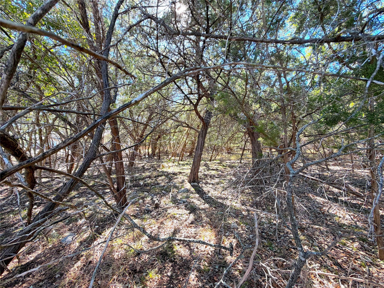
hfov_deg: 102.1
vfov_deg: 85.7
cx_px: 192
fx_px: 155
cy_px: 144
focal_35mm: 14
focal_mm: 2.22
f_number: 2.2
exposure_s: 1/121
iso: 64
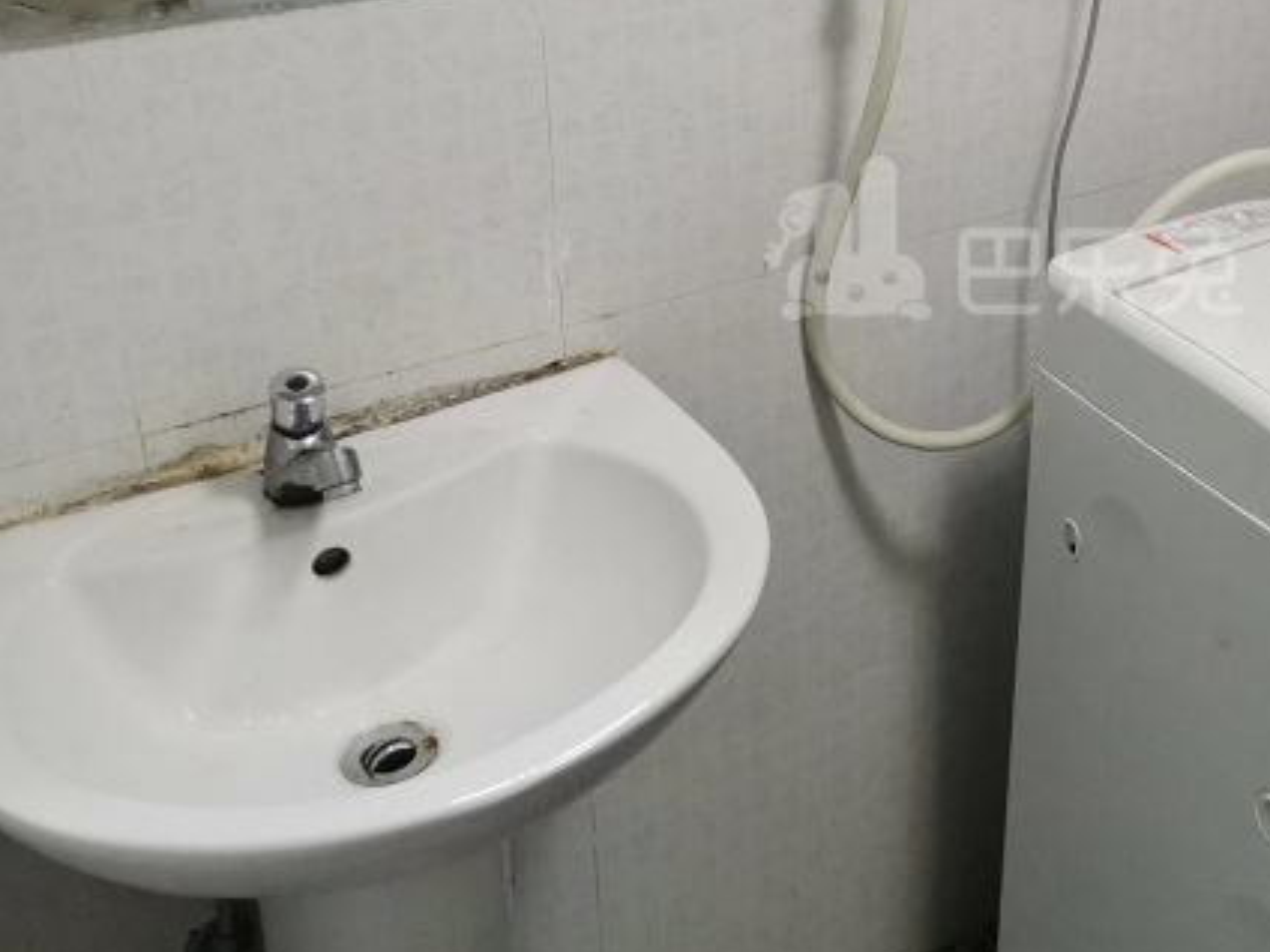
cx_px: 1003
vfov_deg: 29.2
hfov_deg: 37.6
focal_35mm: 49
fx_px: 1798
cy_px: 239
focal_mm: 4.75
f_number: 1.8
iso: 400
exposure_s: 1/33.3
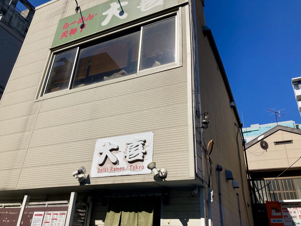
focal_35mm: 28
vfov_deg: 49.7
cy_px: 113
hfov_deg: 63.4
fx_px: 243
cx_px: 150
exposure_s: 1/4808
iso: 20
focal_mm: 3.99
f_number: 1.8
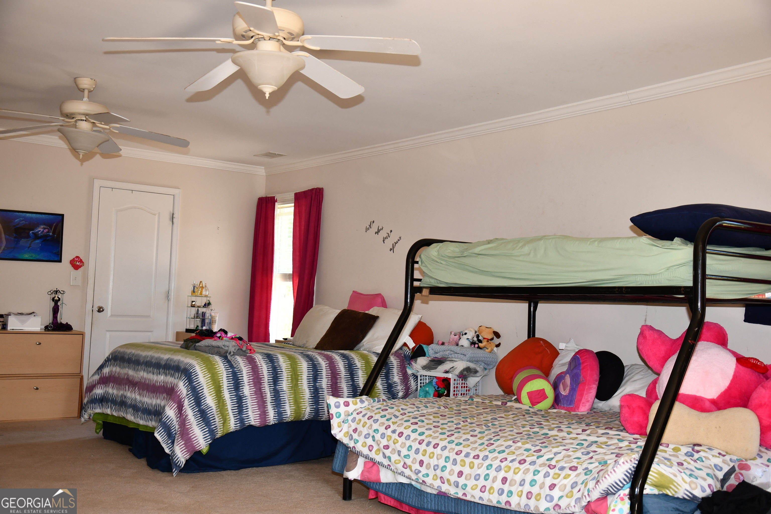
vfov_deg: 34.2
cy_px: 257
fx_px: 835
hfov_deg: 49.6
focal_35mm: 39
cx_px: 386
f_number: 4
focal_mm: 26
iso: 450
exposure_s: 1/60
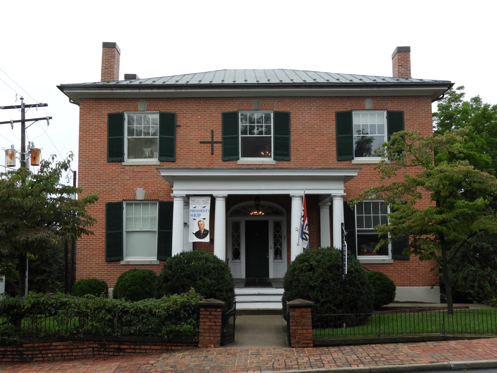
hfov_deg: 42.1
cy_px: 186
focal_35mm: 45
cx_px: 248
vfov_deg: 32.2
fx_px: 646
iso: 100
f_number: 4
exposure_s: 1/250
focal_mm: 8.1
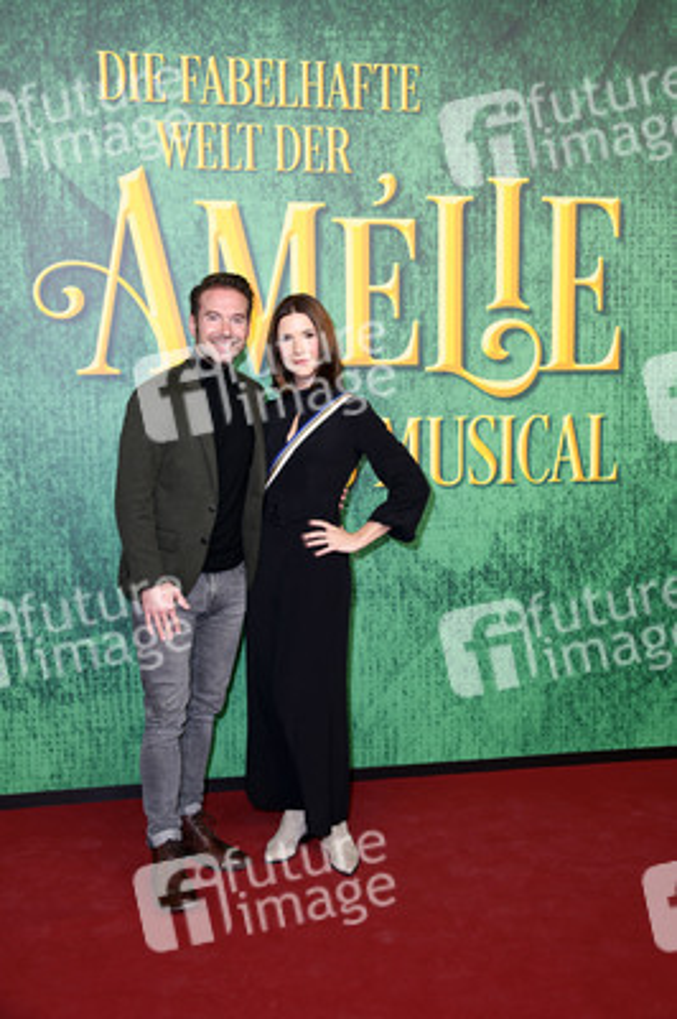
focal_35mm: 40
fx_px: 1130
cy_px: 510
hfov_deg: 33.3
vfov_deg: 48.5
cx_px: 338
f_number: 6.3
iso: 250
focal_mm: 40
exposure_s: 1/160
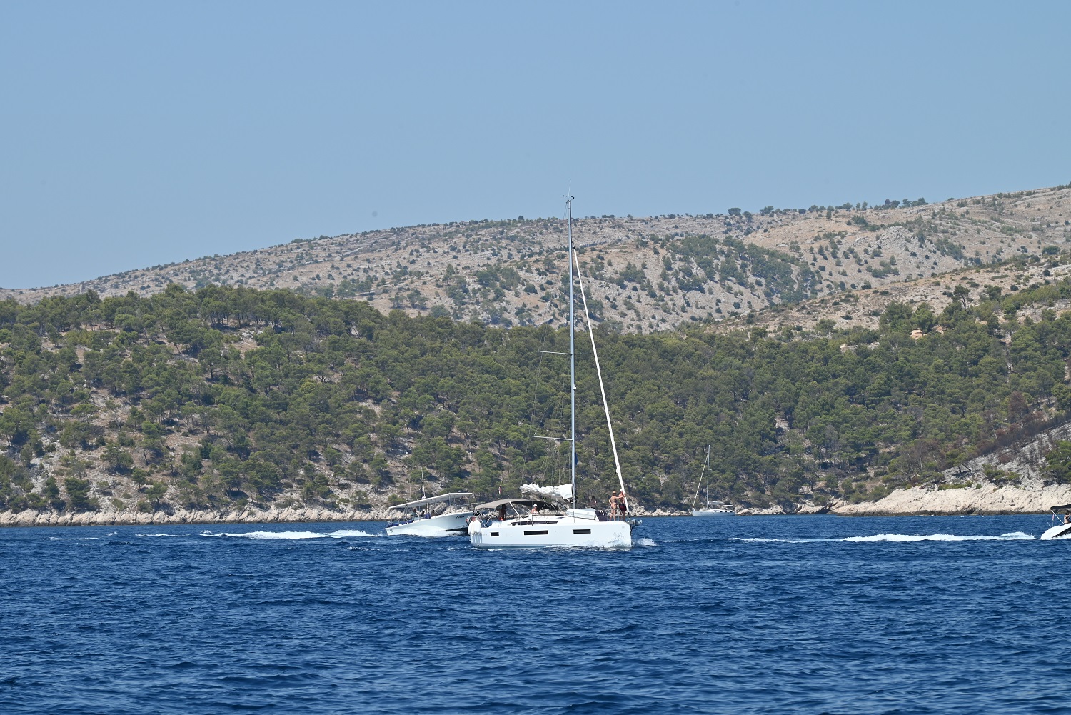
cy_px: 358
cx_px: 536
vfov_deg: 7.0
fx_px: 5803
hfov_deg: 10.5
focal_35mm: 195
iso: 140
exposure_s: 1/200
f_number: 16
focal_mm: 195
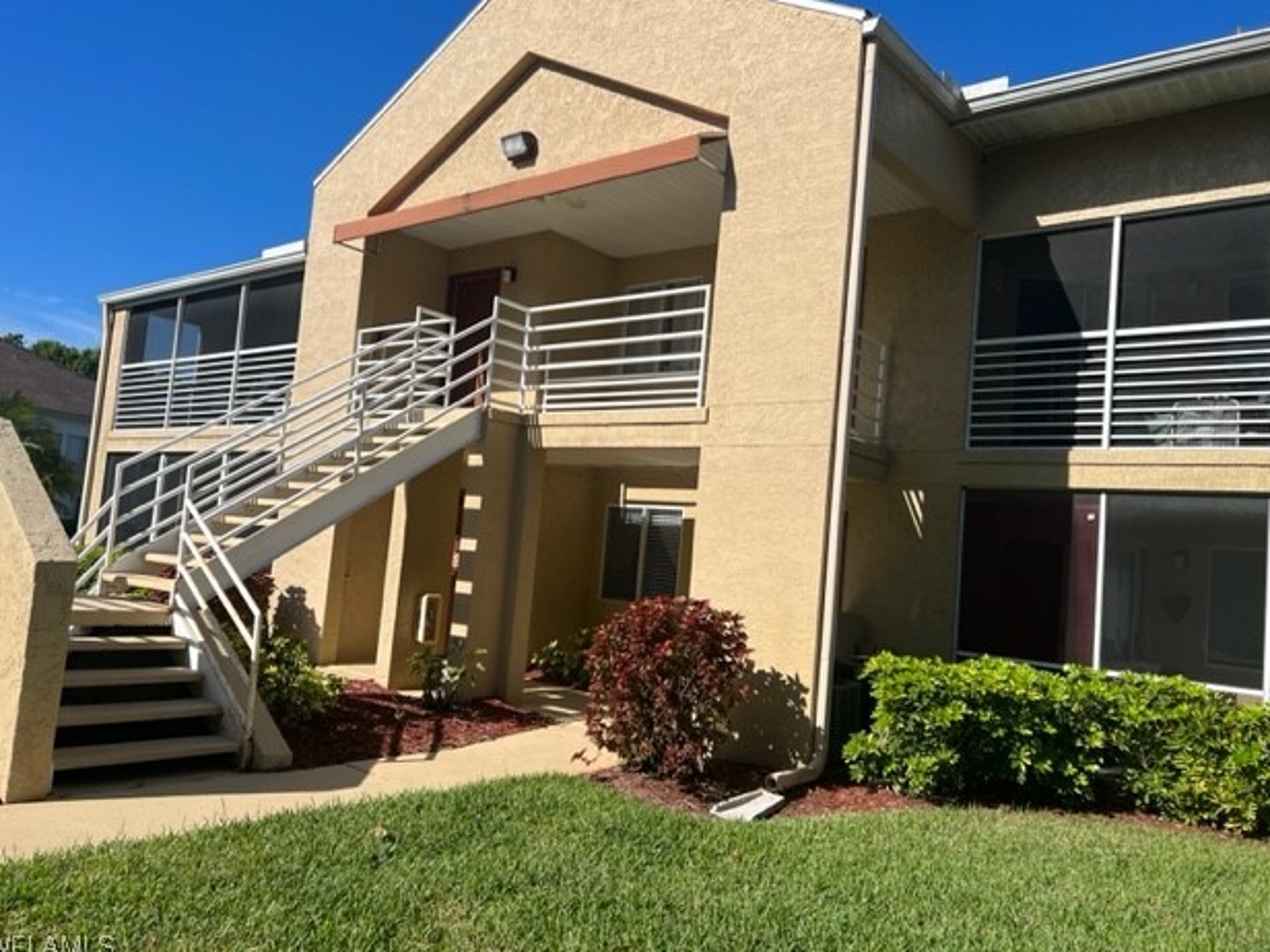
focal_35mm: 27
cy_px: 474
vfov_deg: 51.4
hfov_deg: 65.3
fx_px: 991
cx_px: 621
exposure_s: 1/5319
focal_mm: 5.7
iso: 50
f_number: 1.5
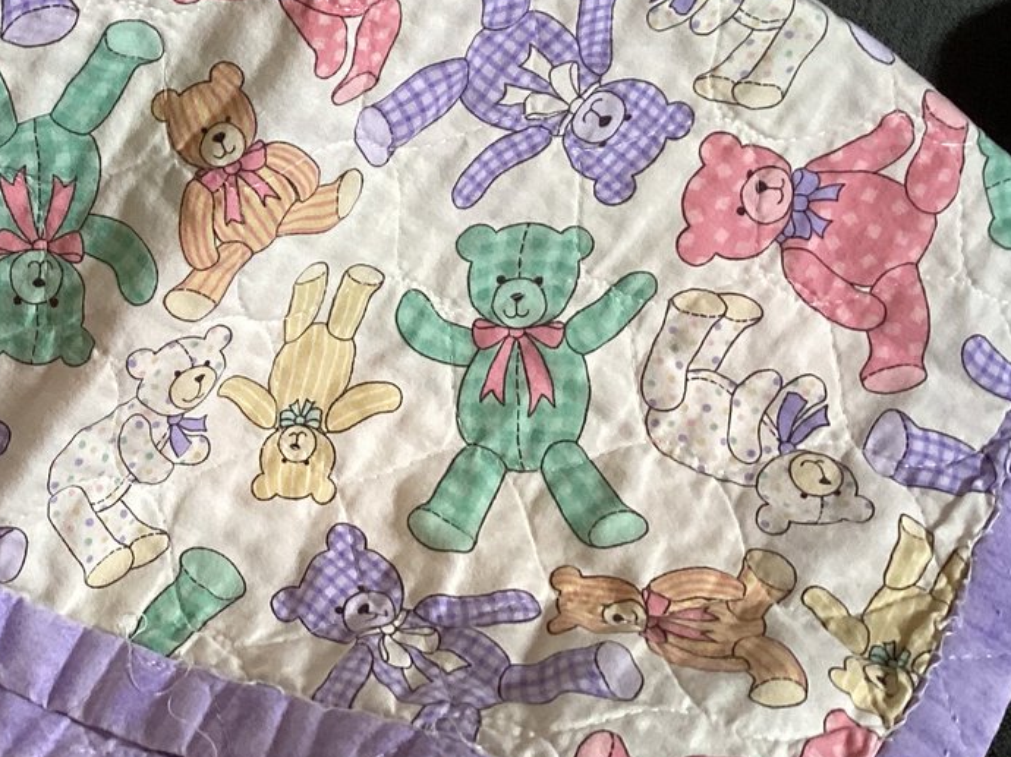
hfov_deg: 27.2
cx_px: 40
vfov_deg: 21.2
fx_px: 1985
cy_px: 86
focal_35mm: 68
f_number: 2.4
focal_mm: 3.3
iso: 80
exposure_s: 1/60
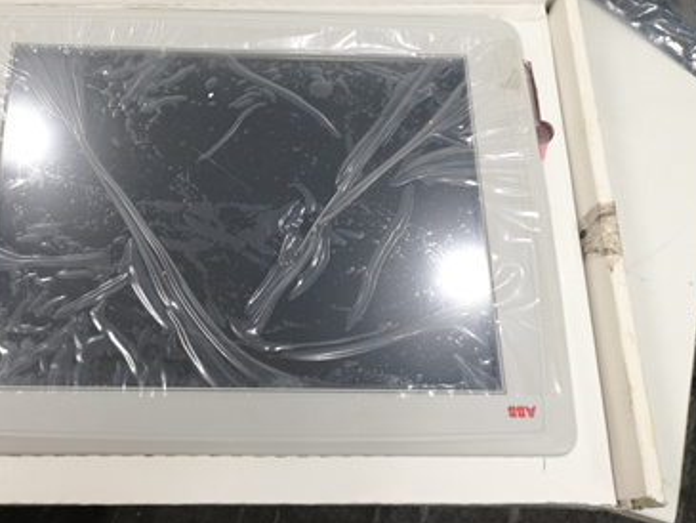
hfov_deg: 49.5
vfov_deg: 38.7
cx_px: 248
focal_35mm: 37
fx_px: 744
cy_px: 262
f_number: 1.8
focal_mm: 3.95
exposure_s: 1/50
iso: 100
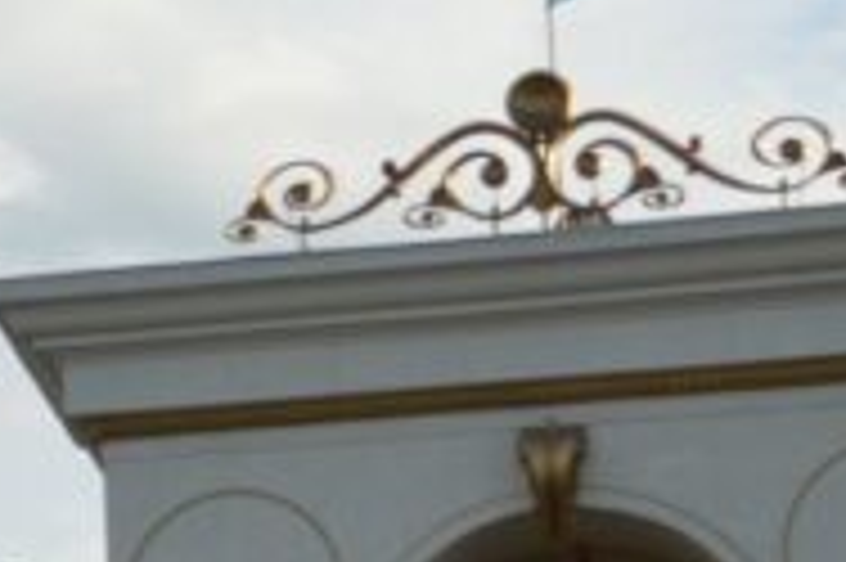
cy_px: 879
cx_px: -936
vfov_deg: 5.9
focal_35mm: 229
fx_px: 5377
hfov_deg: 8.5
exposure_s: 1/160
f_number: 6.3
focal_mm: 28
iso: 100
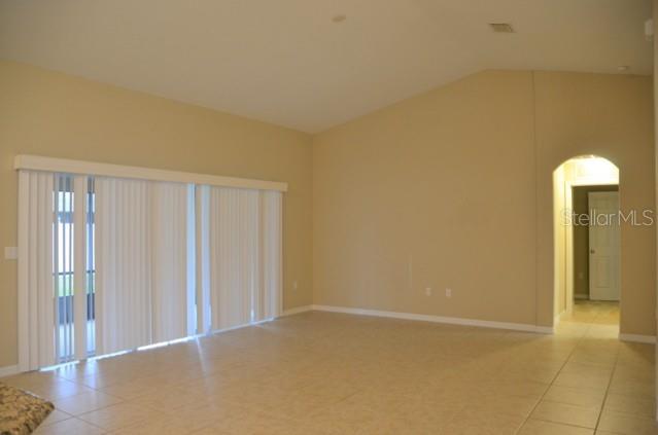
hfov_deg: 67.5
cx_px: 329
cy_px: 218
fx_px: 492
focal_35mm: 27
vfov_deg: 47.7
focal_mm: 18
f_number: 3.5
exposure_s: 1/30
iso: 900
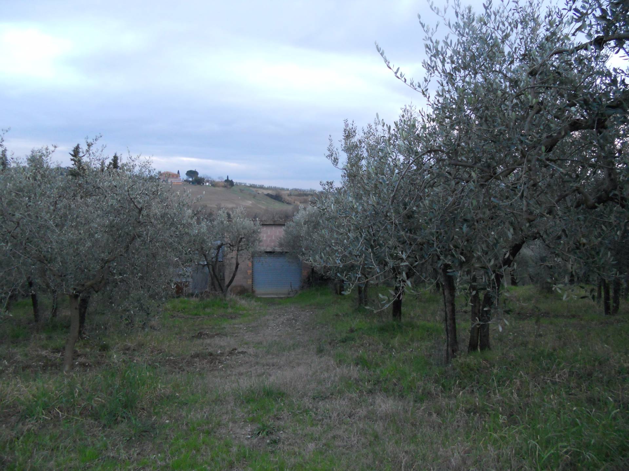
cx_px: 314
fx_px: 491
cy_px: 236
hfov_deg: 65.3
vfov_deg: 51.4
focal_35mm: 27
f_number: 3.2
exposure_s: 1/125
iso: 320
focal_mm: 4.9
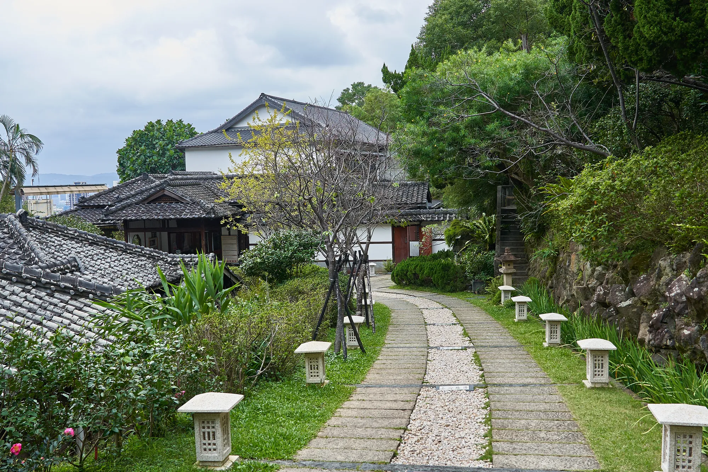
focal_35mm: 36
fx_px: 708
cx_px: 354
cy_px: 236
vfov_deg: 36.9
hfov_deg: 53.1
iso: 200
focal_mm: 24
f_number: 5.6
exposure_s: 1/160
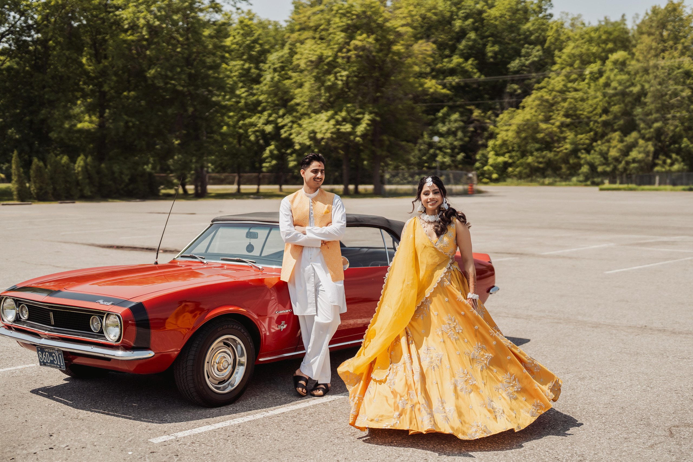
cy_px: 231
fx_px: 962
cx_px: 346
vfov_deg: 27.0
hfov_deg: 39.6
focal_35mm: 50
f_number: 1.8
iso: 100
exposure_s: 1/8000
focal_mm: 50
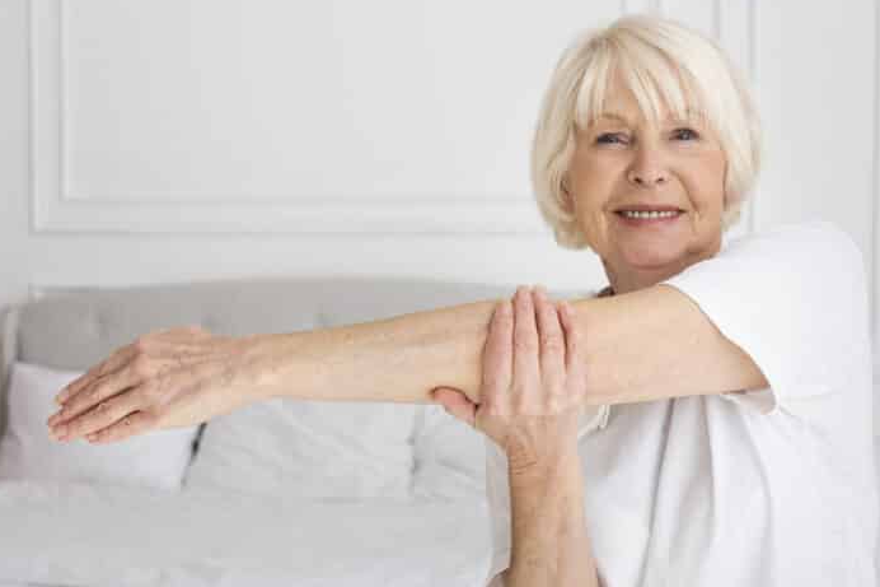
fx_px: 1808
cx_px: 435
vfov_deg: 18.4
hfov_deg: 27.4
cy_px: 381
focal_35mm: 74
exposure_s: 1/160
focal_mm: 50
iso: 160
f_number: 5.6
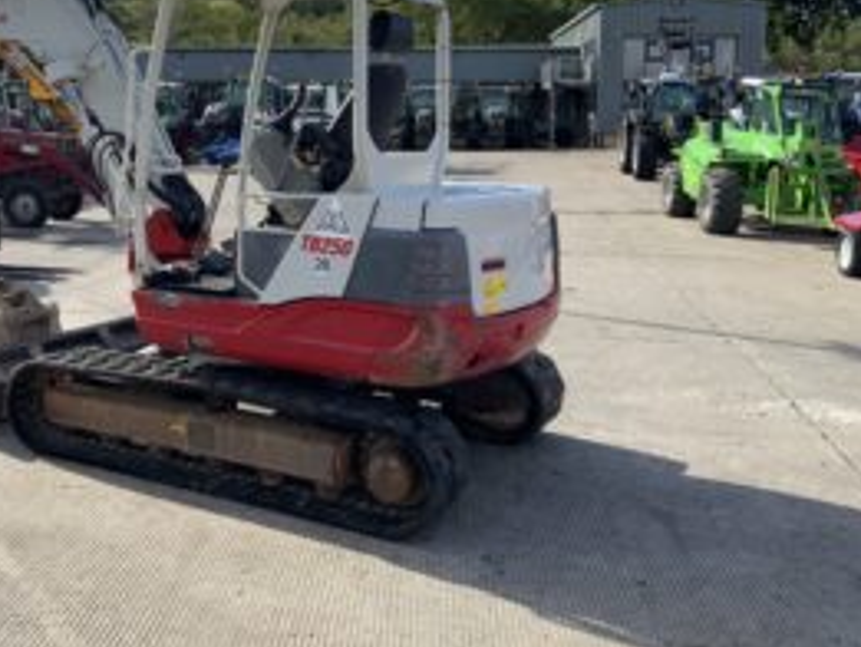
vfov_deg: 35.6
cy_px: 208
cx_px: 307
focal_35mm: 40
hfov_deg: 46.2
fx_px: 995
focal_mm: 3
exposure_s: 1/1342
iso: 16
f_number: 1.8
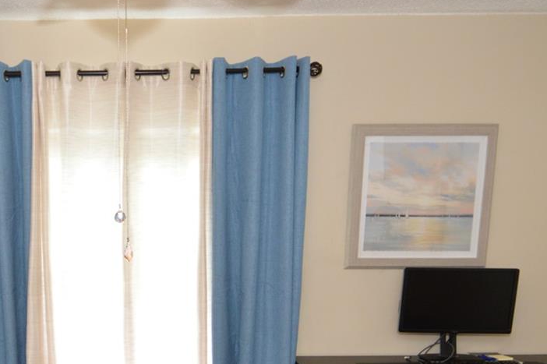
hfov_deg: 45.1
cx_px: 111
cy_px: 322
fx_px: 623
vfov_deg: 31.2
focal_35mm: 41
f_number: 4
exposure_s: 1/60
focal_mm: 12
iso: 450
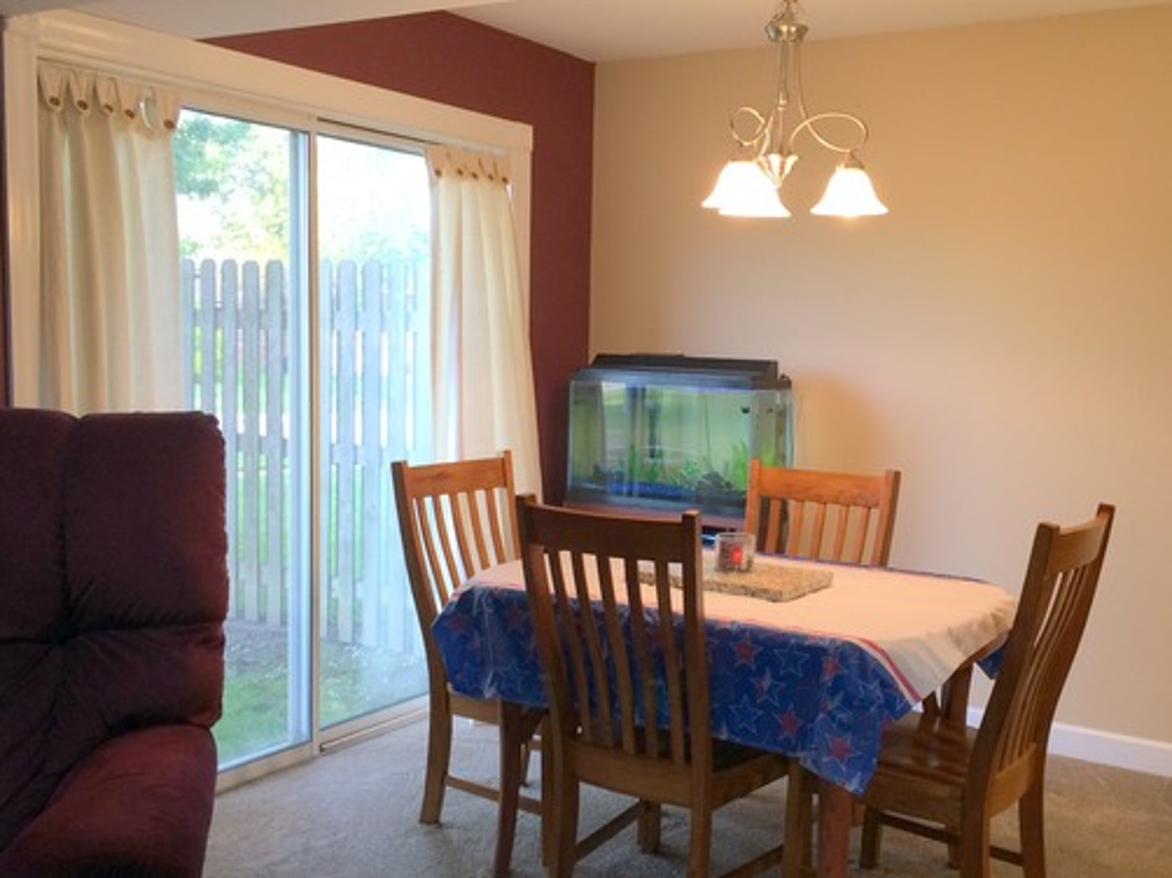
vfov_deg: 38.6
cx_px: 705
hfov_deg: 49.8
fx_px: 1252
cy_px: 458
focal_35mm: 37
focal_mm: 4.15
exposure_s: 1/30
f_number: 2.2
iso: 50
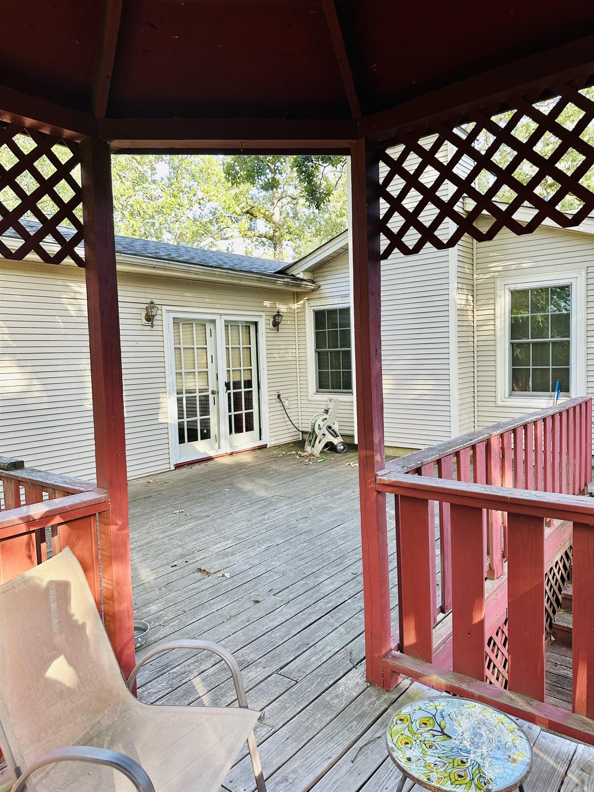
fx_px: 549
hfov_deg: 56.8
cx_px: 297
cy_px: 396
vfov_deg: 71.6
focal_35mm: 24
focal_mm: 6.86
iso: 80
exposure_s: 1/121
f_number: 1.78
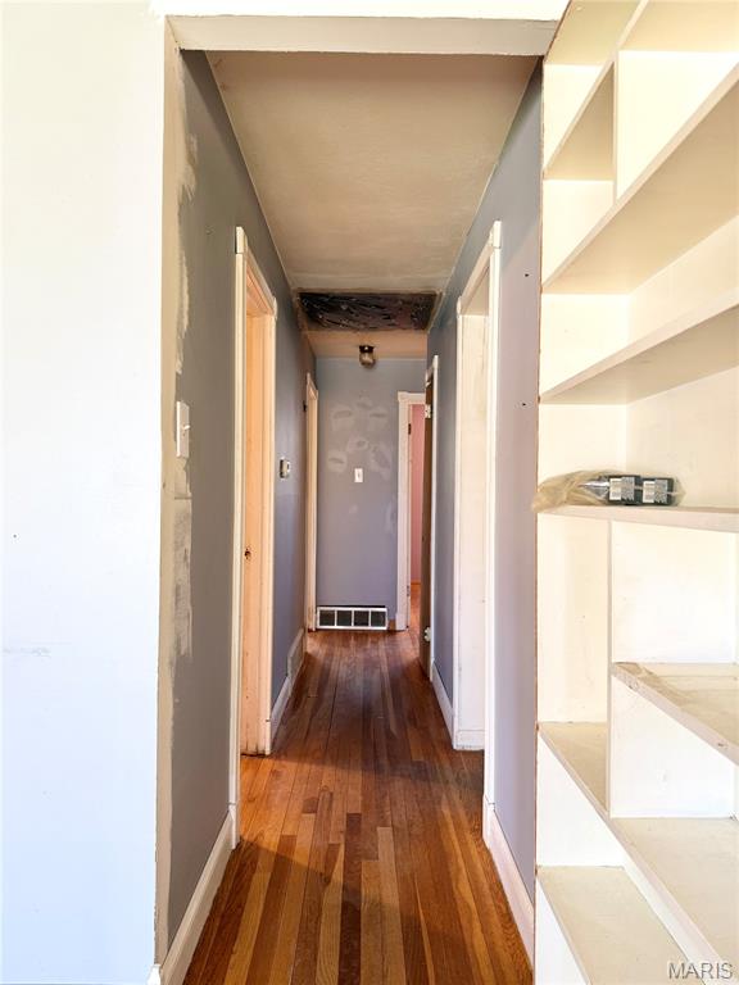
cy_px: 492
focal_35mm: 24
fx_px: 683
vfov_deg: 71.6
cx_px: 370
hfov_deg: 56.8
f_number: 1.78
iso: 100
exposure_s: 1/60
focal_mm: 6.76
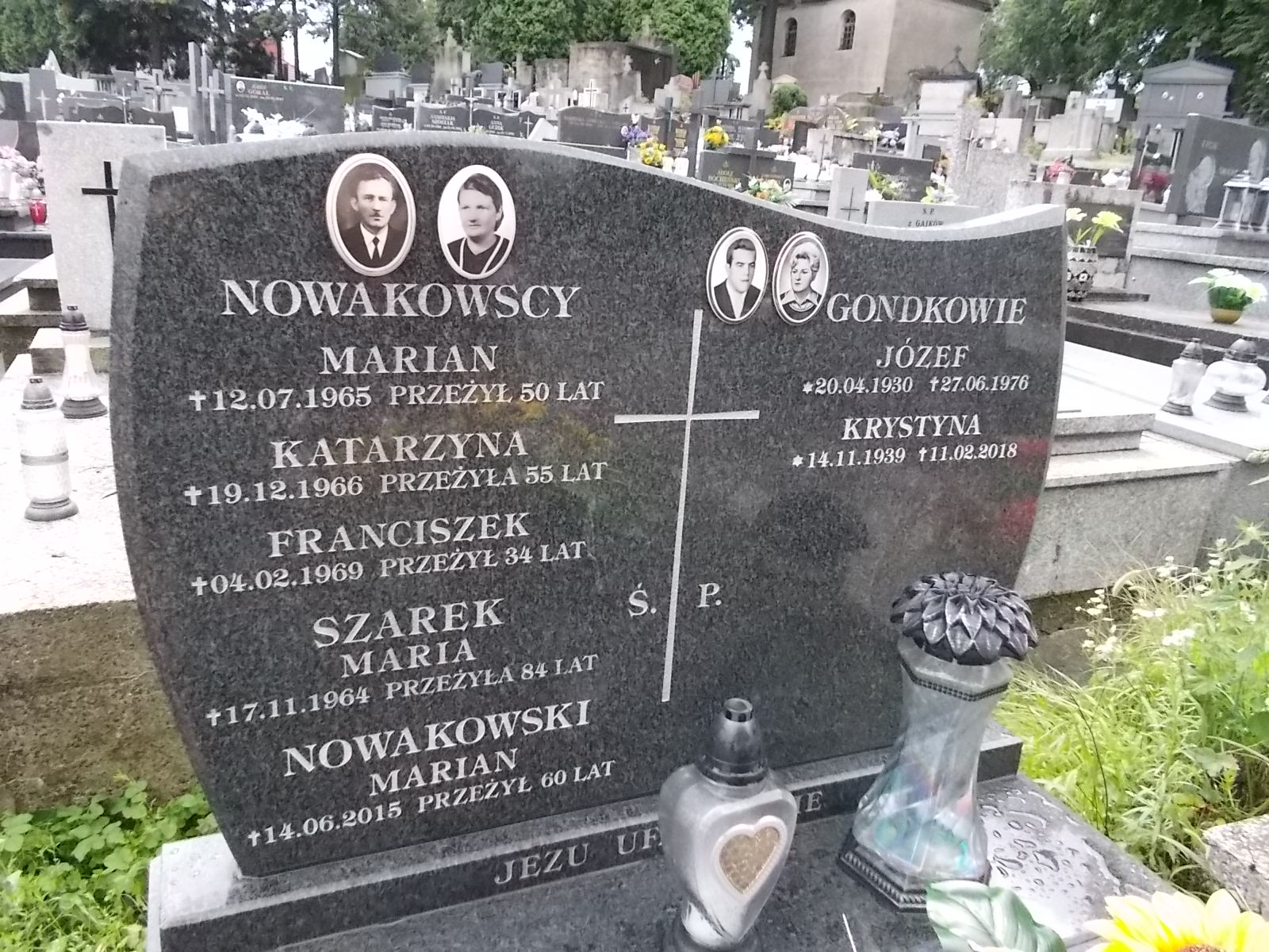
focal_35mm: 26
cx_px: 634
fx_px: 953
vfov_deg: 53.1
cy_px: 476
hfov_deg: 67.3
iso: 400
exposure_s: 1/125
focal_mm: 4.6
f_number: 8
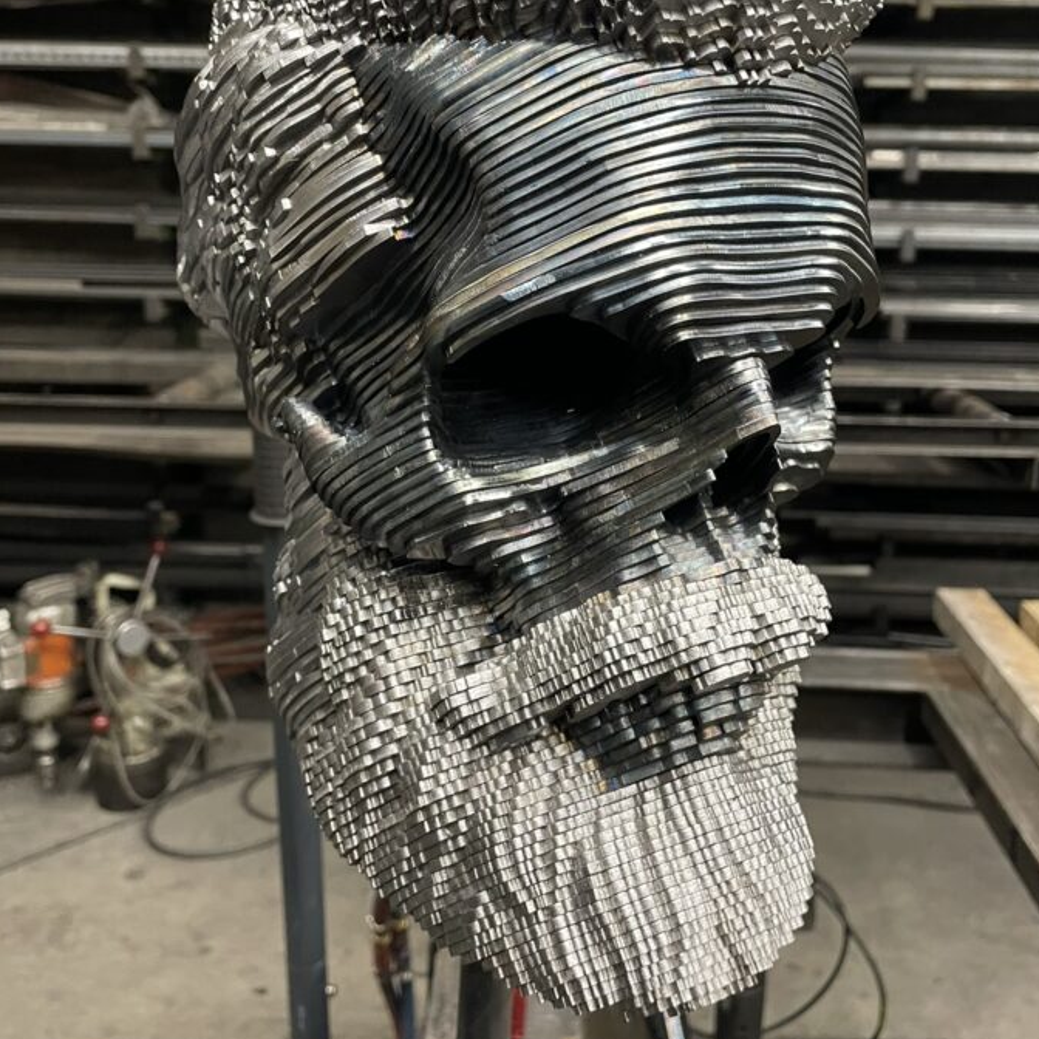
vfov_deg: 46.8
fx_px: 1189
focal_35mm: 35
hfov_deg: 47.2
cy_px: 394
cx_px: 555
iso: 200
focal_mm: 4.2
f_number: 1.6
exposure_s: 1/60
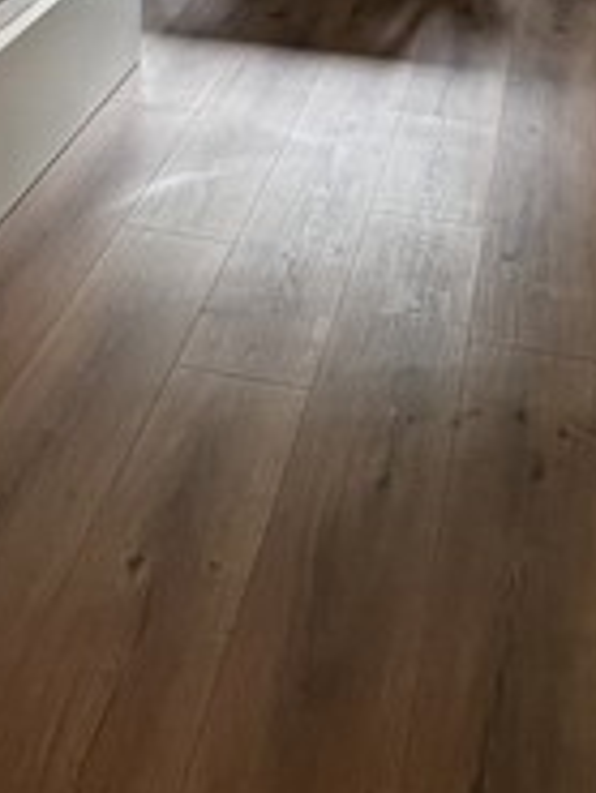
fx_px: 1147
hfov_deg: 29.1
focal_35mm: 50
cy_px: -105
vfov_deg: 32.8
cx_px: 264
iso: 160
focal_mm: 1.57
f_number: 1.8
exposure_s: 1/50
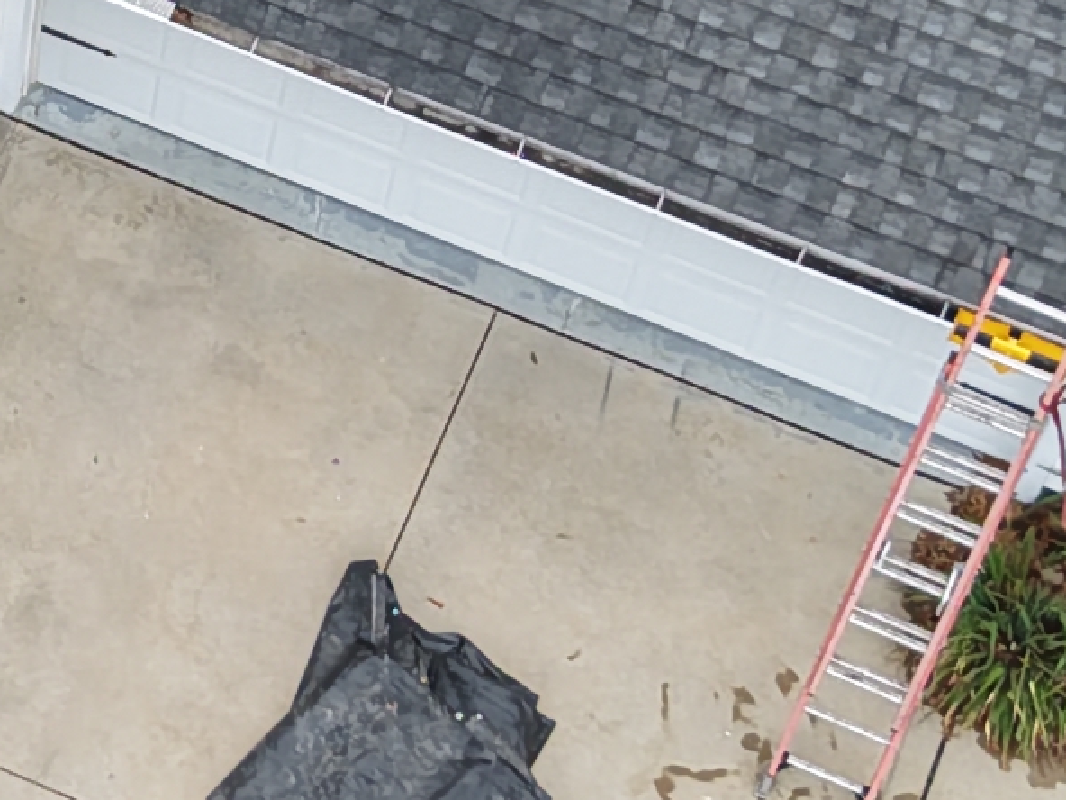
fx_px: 5112
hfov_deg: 11.7
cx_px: -225
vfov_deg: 8.9
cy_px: -49
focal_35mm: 166
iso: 100
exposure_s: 1/100
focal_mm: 8.67
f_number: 1.8
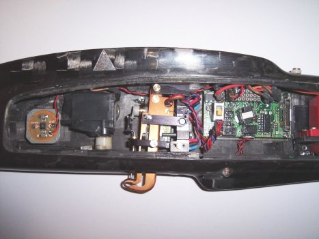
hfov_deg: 49.0
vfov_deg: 37.7
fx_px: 350
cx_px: 160
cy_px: 120
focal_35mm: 38
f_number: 2.8
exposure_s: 1/30
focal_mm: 8
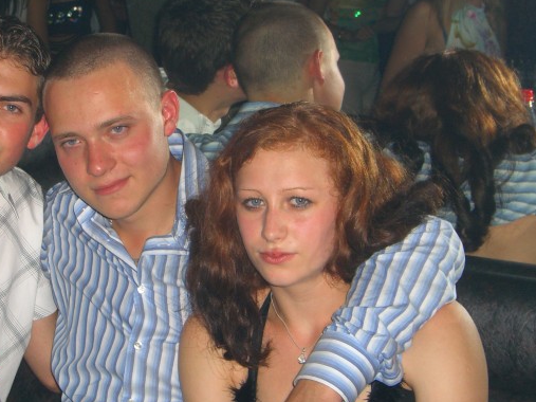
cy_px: 157
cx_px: 154
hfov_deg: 21.6
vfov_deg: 16.4
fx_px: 1393
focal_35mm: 90
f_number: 3.6
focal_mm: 11.8
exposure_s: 1/60
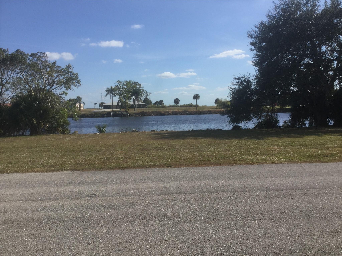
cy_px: 128
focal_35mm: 31
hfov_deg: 58.4
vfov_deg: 45.4
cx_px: 171
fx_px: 306
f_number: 2.4
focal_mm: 3.3
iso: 25
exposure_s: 1/1733
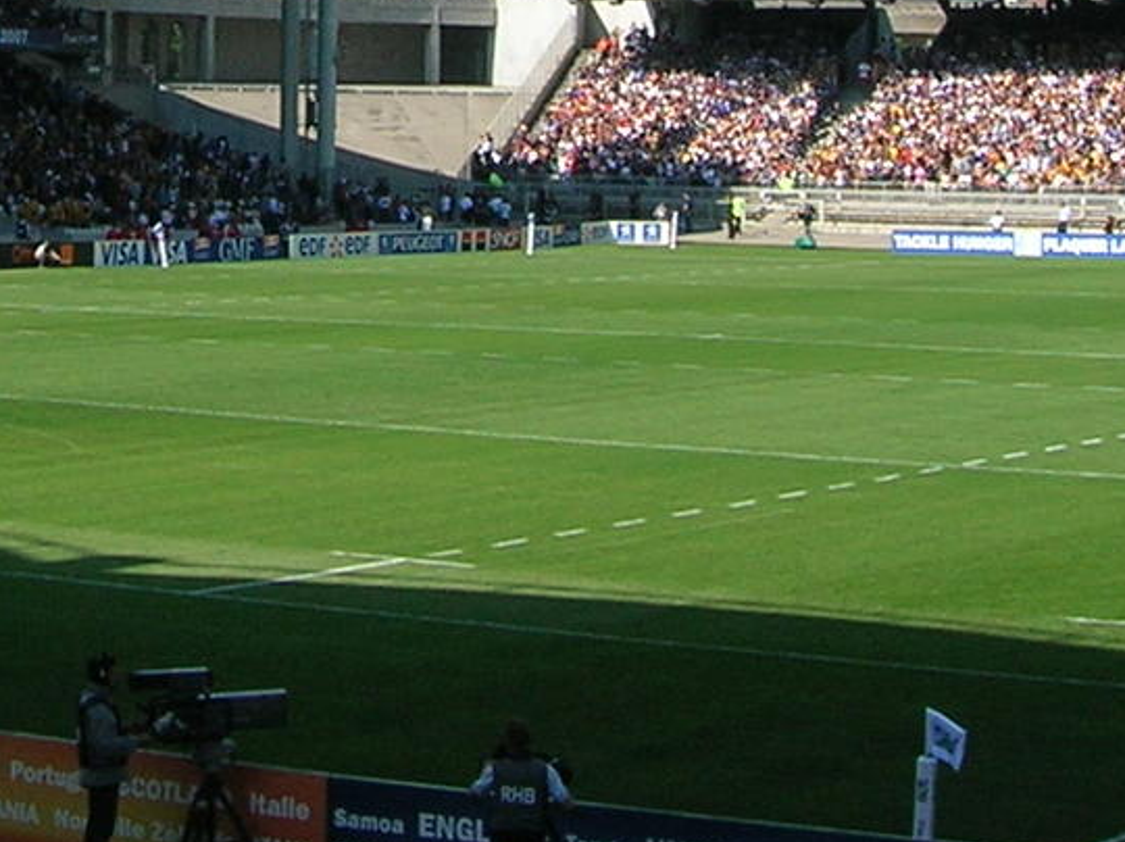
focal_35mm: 121
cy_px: -418
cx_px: 112
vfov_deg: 11.7
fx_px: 3929
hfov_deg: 16.1
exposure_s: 1/309
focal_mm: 5.7
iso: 50
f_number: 4.9
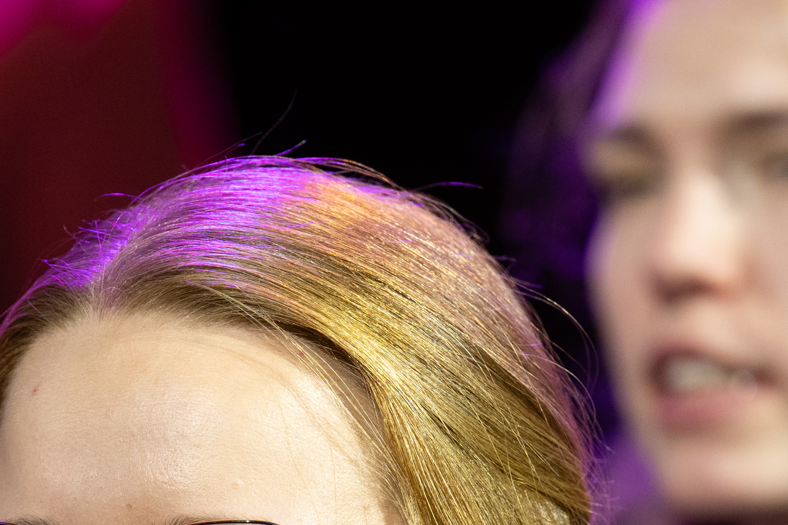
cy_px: 714
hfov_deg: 2.9
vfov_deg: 2.0
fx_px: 15343
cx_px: 219
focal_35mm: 701
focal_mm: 200
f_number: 3.5
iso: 1000
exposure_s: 1/125
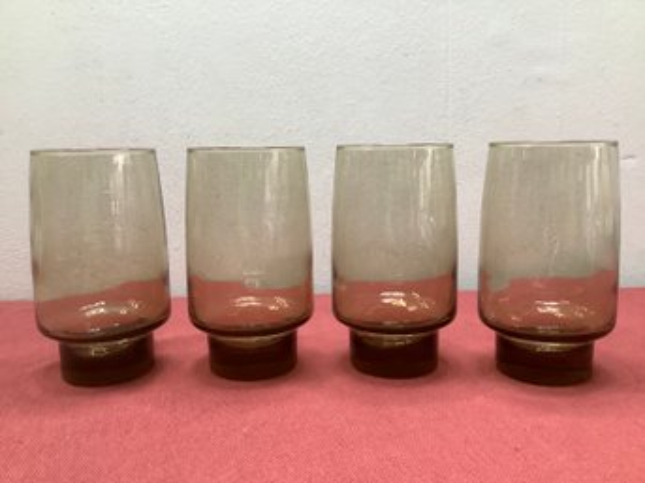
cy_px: 242
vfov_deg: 45.4
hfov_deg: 58.4
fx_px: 577
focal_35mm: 31
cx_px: 322
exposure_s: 1/60
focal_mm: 3.3
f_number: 2.4
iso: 160
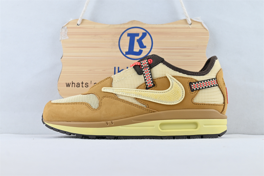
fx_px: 319
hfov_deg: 45.0
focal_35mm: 44
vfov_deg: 30.8
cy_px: 88
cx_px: 132
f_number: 5
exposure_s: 1/50
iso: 100
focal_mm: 29
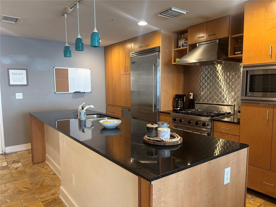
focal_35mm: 26
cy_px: 104
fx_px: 207
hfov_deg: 67.3
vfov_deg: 53.1
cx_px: 138
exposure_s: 1/60
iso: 250
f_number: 1.6
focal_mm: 5.96
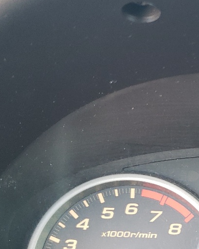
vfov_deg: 23.3
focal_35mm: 79
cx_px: 310
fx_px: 582
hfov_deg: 17.2
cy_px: 238
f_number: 1.5
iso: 108
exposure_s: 1/60.2
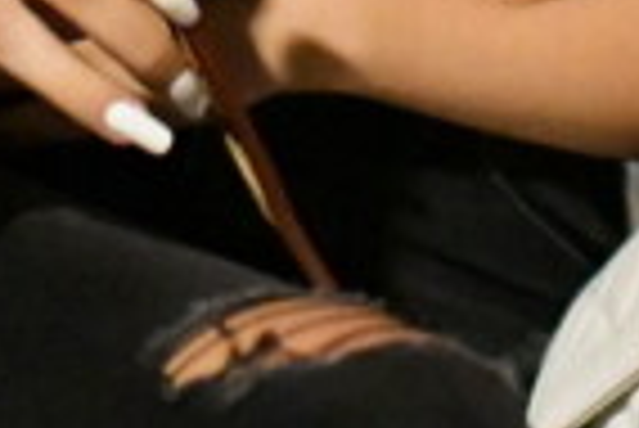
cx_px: 729
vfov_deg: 5.2
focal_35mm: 252
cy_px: -723
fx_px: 4478
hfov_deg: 8.1
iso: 10000
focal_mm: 35
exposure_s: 1/800
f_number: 1.4
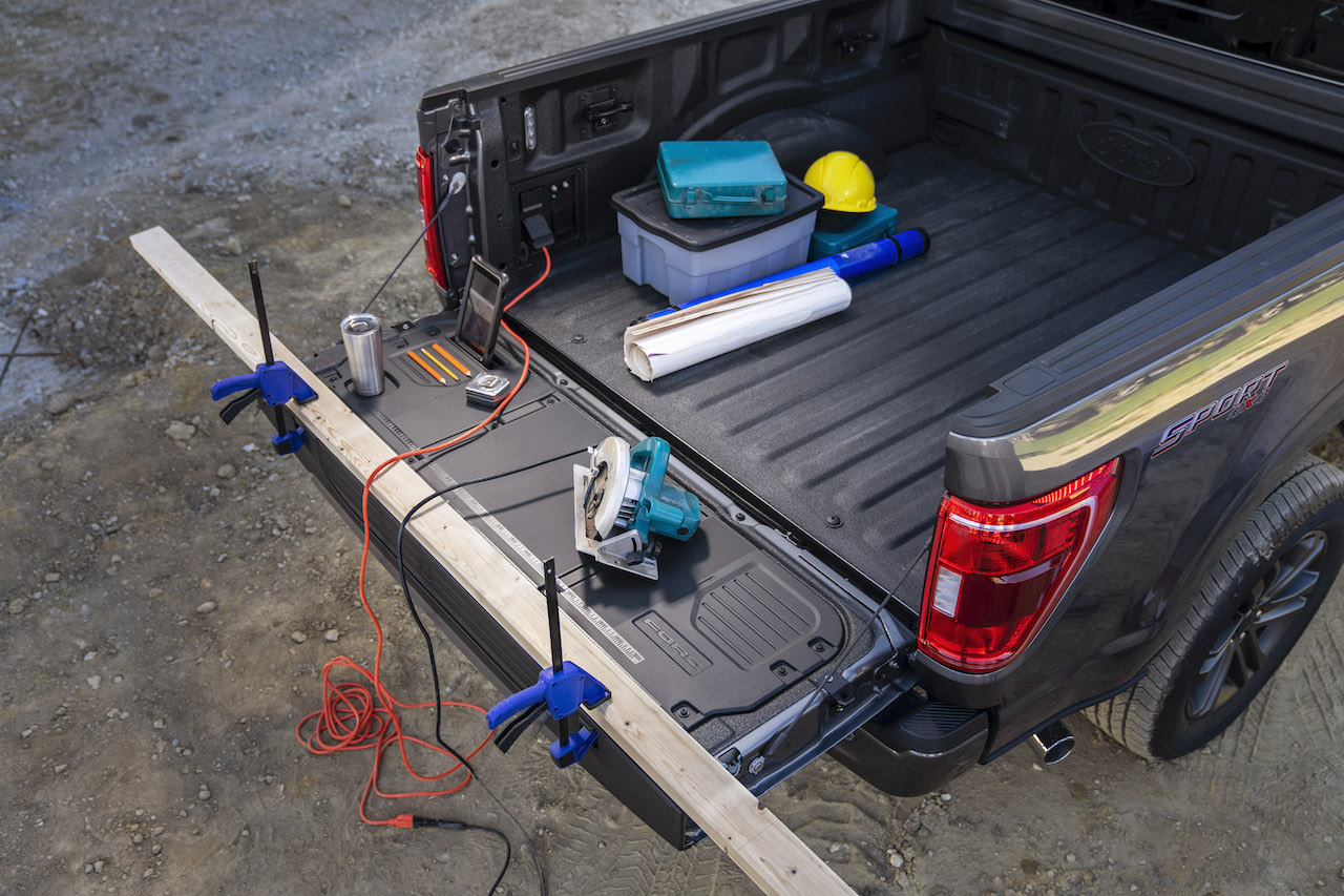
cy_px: 448
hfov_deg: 57.2
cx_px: 672
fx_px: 1232
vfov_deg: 40.0
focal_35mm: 33
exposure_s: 1/400
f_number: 2.8
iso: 200
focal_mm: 33
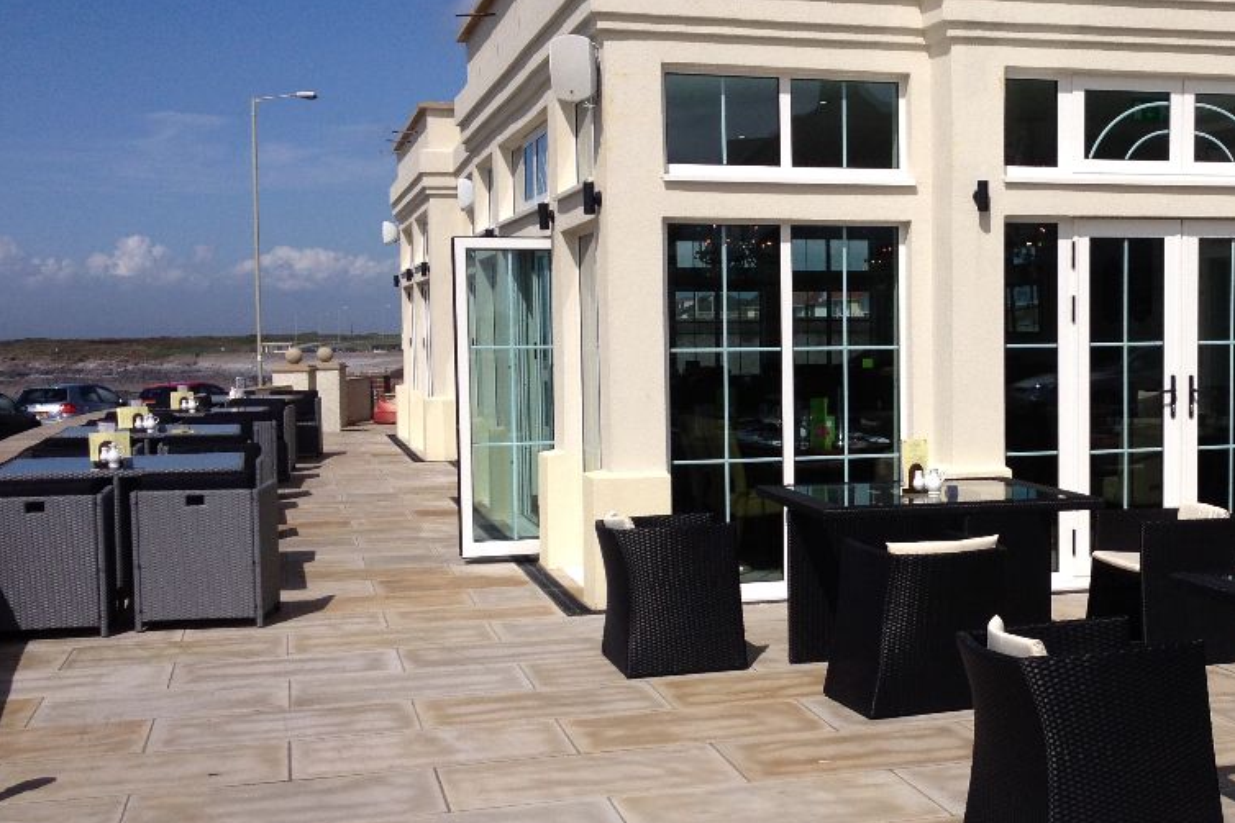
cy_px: 459
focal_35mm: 58
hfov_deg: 33.7
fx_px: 1990
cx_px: 955
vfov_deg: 23.4
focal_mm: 4.28
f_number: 2.4
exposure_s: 1/3953
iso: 50
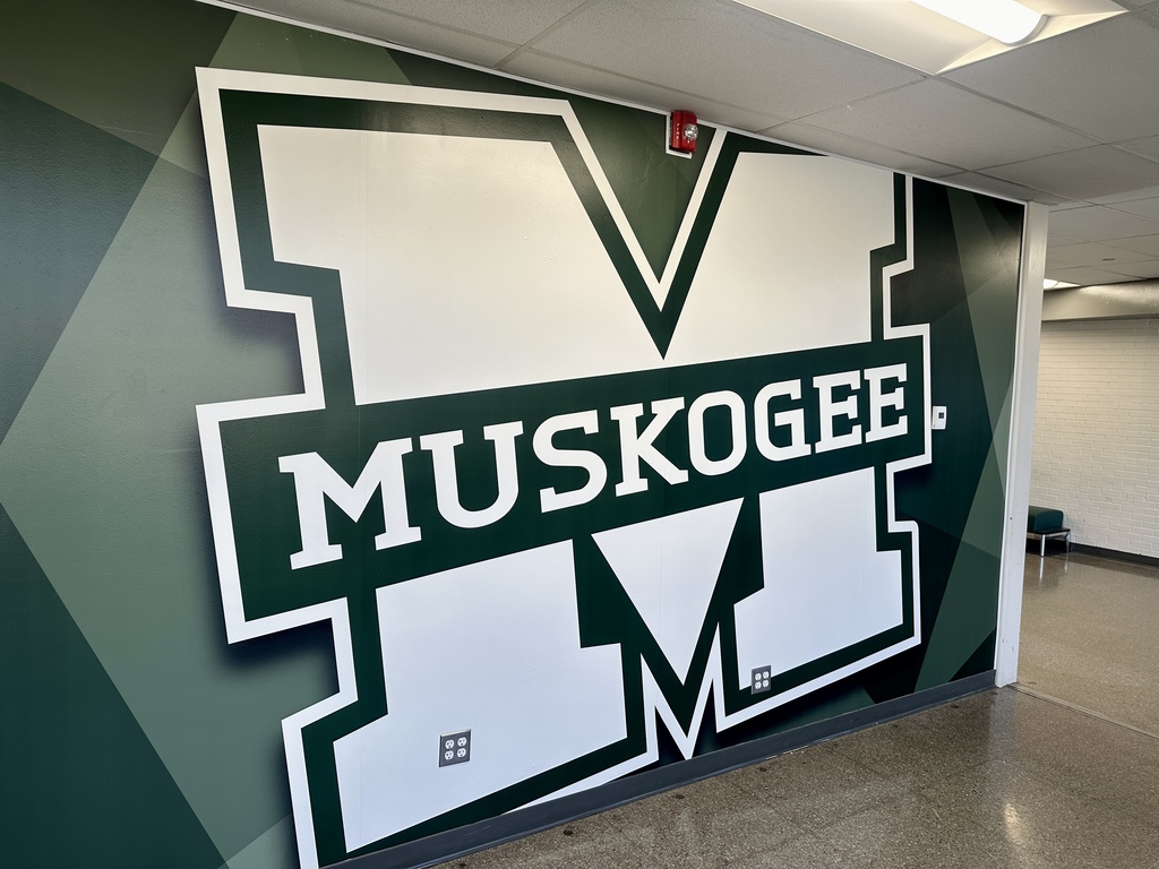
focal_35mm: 24
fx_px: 804
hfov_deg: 71.6
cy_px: 434
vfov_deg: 56.8
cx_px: 580
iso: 64
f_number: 1.78
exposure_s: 1/120
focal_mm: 6.86
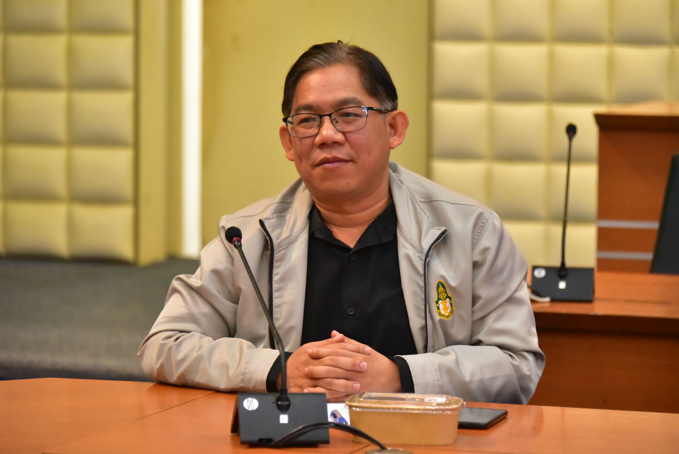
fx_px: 3208
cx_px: 340
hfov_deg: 12.1
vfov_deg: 8.1
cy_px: 227
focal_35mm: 170
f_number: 5.6
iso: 8000
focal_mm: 170
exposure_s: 1/125
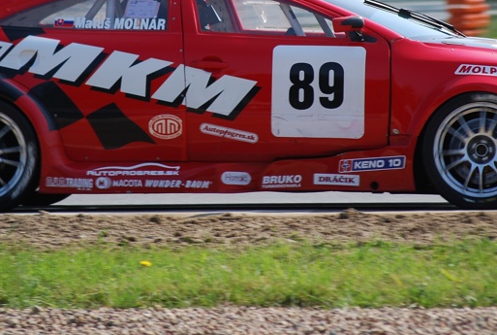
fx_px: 5591
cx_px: 232
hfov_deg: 5.1
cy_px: 39
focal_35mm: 404
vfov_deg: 3.4
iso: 200
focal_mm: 145
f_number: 5.3
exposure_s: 1/800
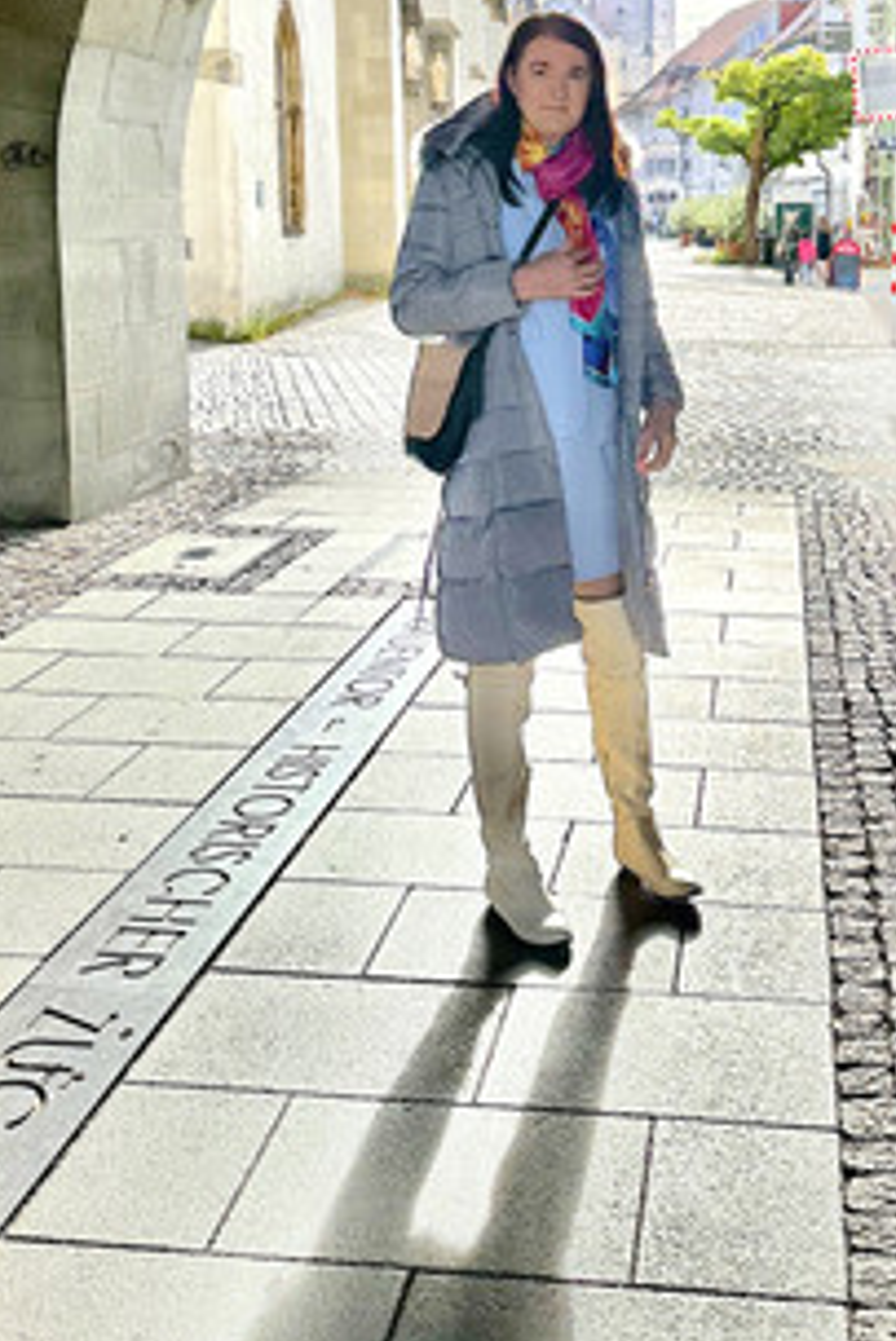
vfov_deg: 46.2
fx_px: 1529
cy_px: 384
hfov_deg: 32.3
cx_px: 633
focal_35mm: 41
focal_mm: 6.86
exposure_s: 1/2252
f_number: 1.78
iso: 80
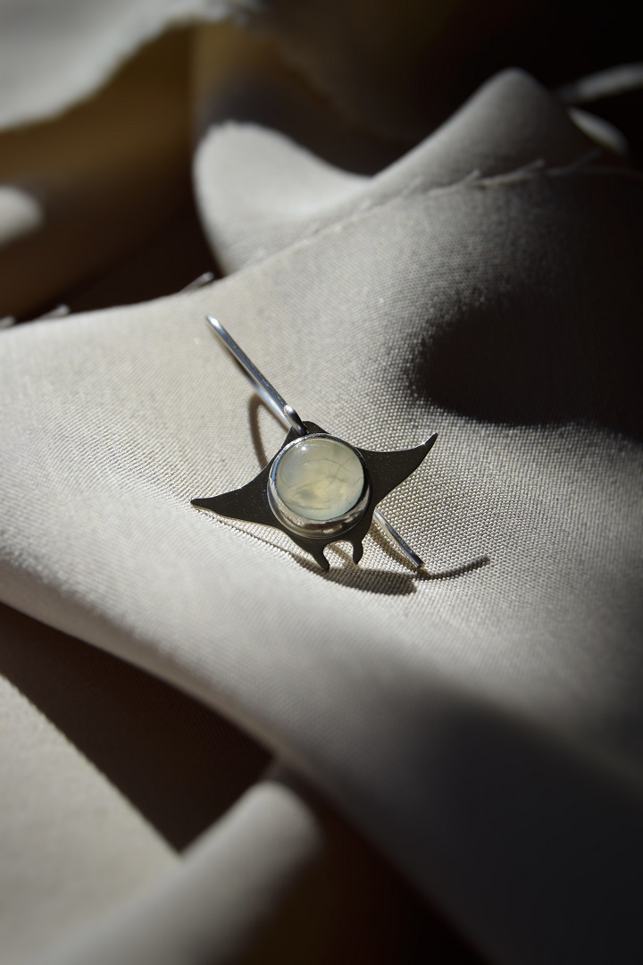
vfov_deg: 24.6
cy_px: 482
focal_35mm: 82
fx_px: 2210
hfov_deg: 16.6
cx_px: 322
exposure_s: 1/640
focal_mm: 55
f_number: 8
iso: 200
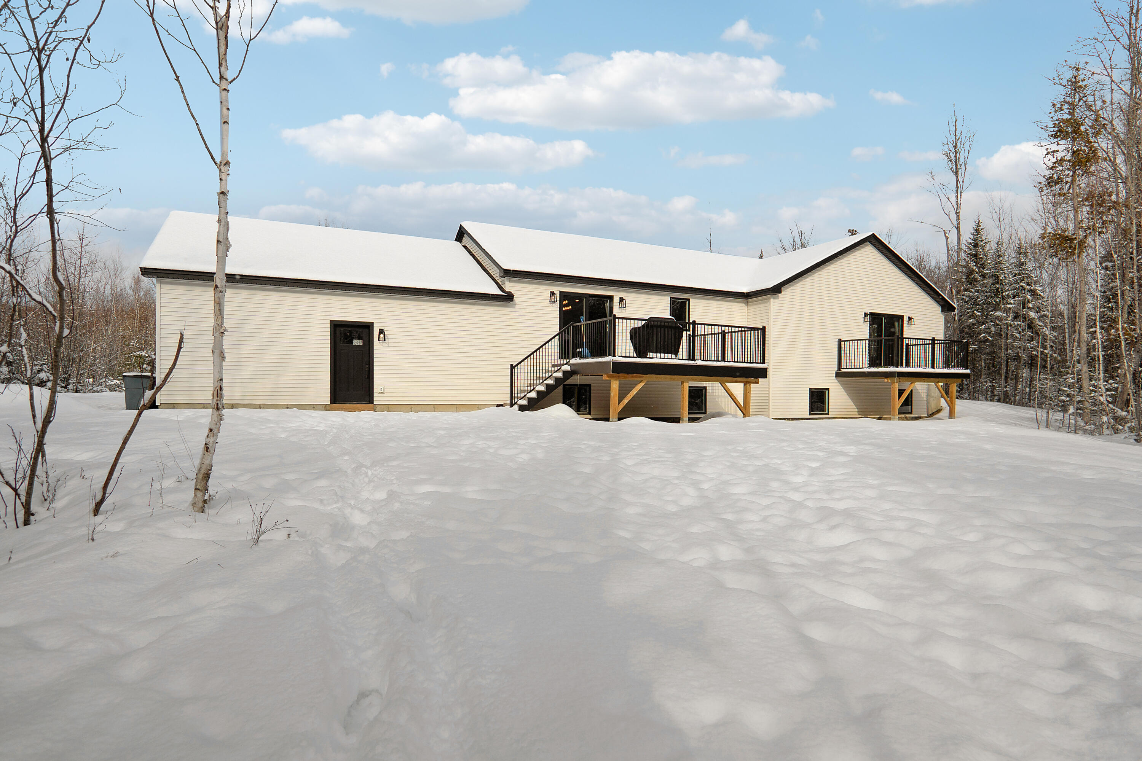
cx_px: 571
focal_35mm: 18
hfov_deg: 90.0
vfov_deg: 67.4
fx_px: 571
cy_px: 380
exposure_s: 1/4000
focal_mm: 12
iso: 100
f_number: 3.5
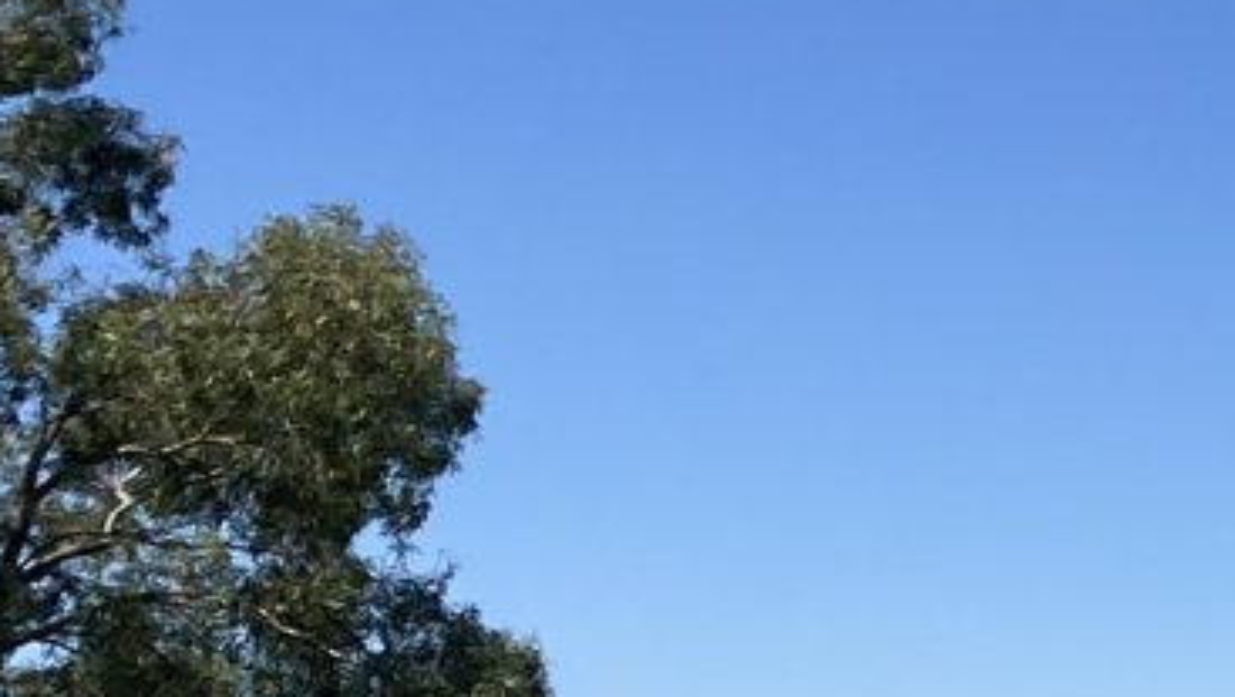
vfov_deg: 8.1
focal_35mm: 148
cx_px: 3150
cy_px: 926
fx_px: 4850
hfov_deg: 11.5
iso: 32
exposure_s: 1/4274
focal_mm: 4.25
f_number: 1.8
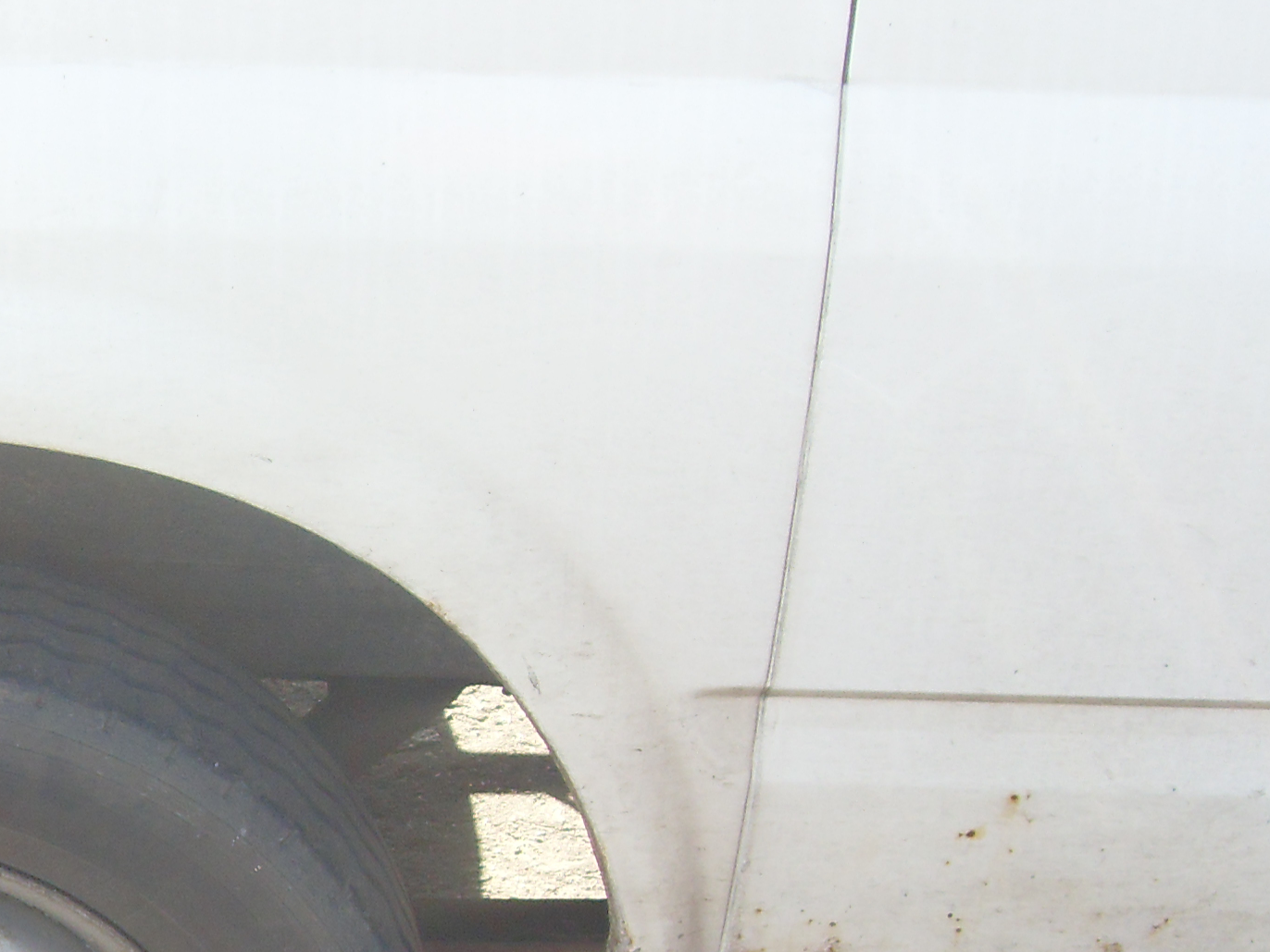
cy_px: 896
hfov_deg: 21.5
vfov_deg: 16.5
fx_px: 3229
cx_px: -3
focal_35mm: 88
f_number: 2.8
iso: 80
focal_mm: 6.3
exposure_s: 1/180
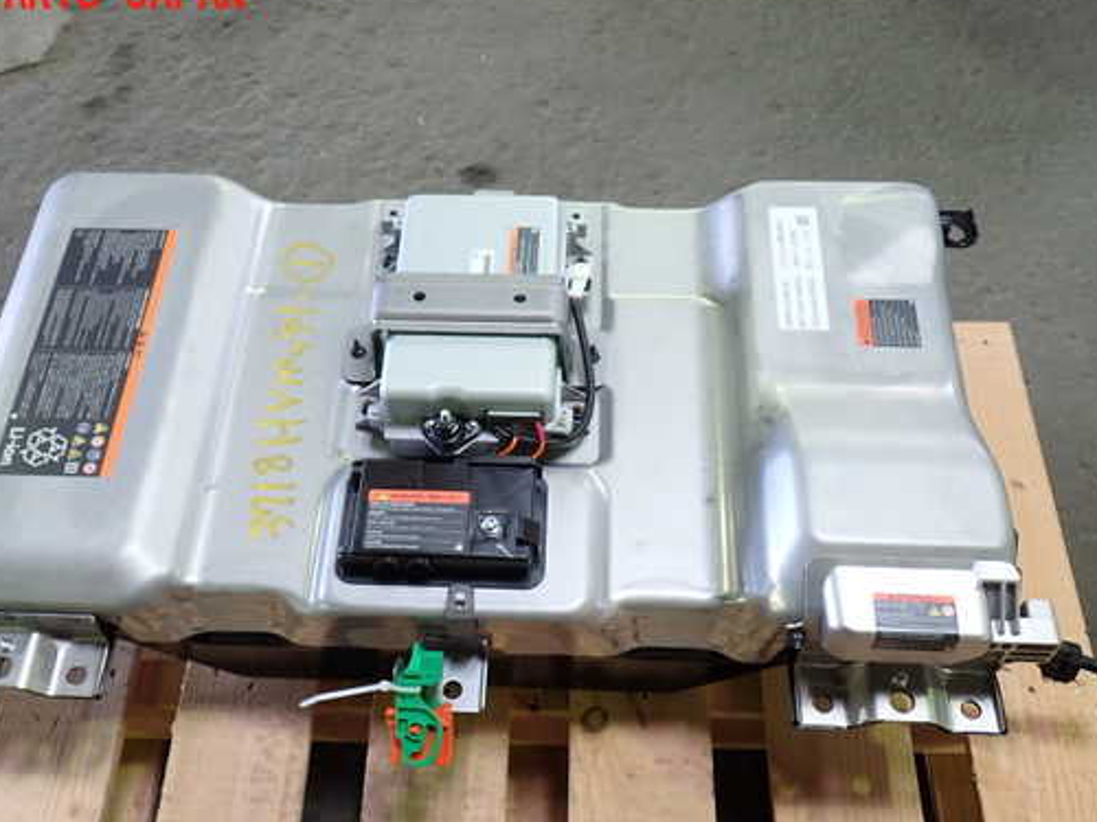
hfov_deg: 51.3
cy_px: 460
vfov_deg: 39.6
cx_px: 505
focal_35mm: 36
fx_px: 1141
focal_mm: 5.4
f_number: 2.3
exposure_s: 1/30
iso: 200
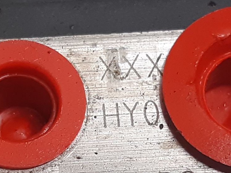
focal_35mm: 72
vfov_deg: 19.7
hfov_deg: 26.8
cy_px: 182
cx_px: 73
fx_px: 480
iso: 100
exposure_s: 1/50
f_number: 1.7
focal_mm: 3.93
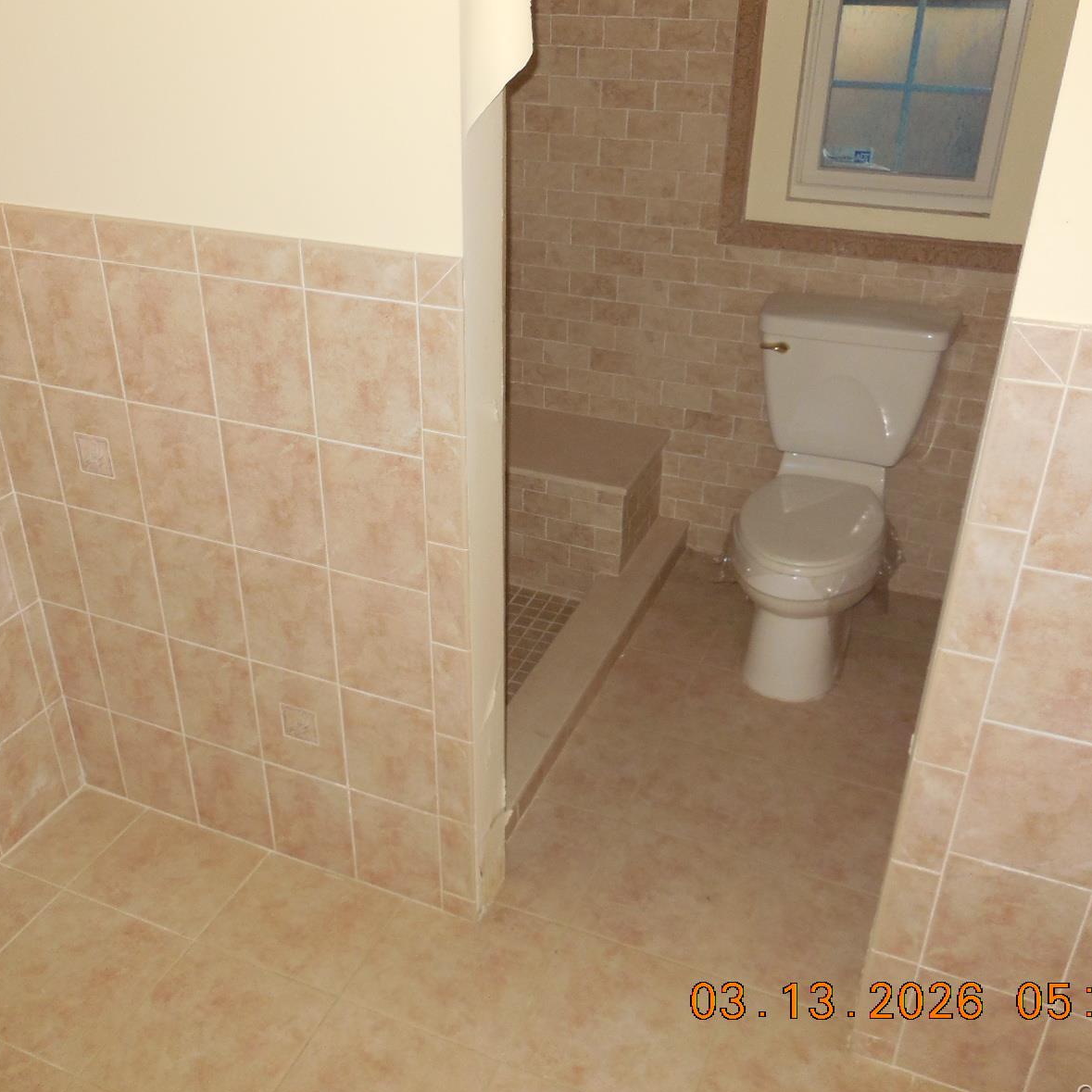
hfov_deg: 53.9
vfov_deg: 54.0
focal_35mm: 30
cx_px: 483
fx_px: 1071
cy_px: 555
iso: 220
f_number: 3.1
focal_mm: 4.5
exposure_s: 1/25
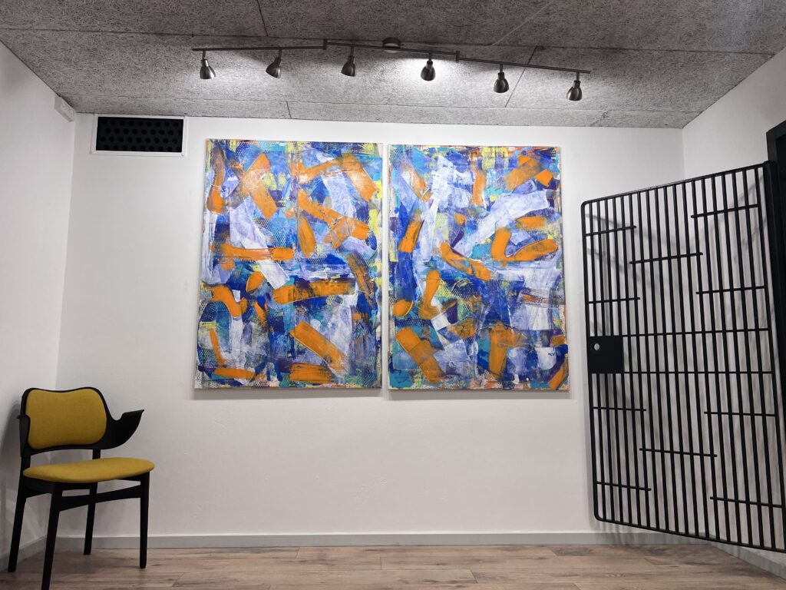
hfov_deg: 67.3
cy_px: 295
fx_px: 590
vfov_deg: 53.1
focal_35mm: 26
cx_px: 393
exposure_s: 1/100
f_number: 1.5
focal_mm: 5.7
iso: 100
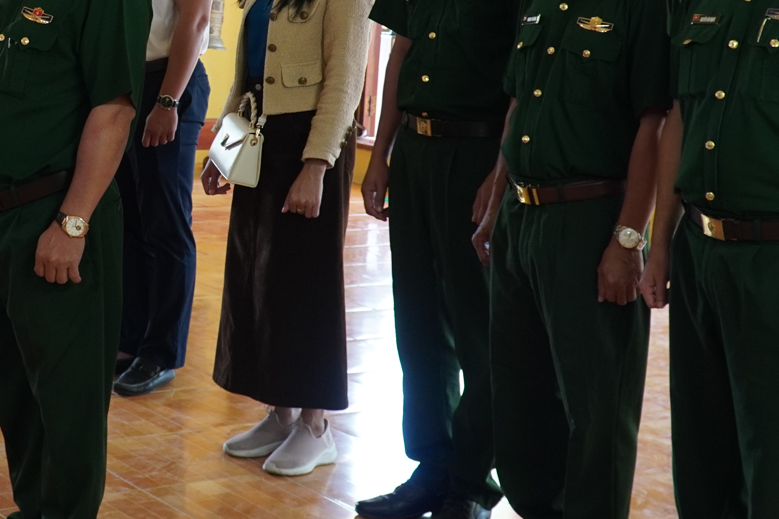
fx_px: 1564
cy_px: 88
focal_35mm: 72
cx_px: 122
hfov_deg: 27.3
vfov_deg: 18.6
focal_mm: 19
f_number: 4
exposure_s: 1/30
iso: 640
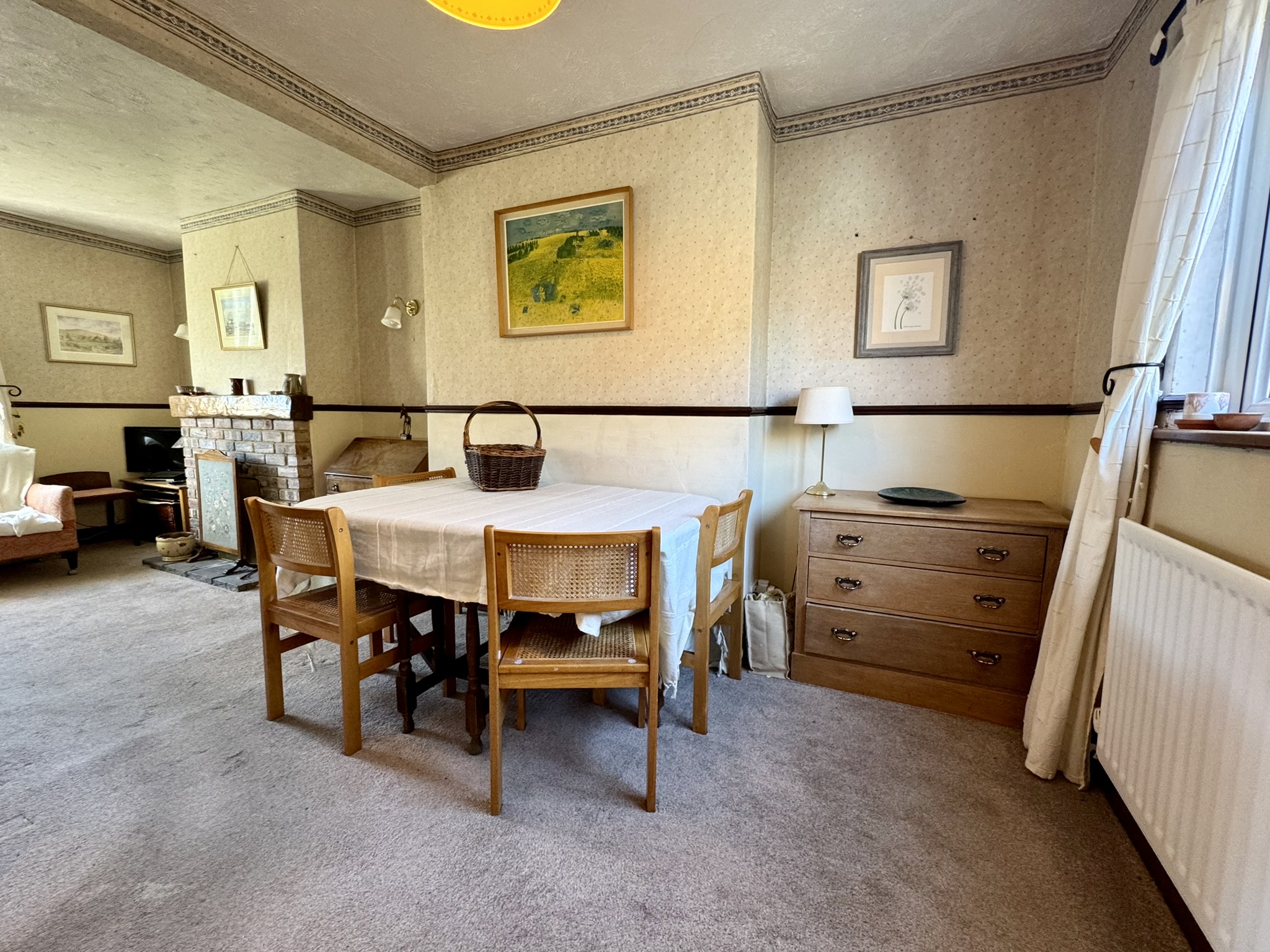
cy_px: 476
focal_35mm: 14
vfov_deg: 85.7
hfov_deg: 102.1
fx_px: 514
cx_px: 635
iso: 160
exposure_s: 1/50
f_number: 2.2
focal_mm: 2.22
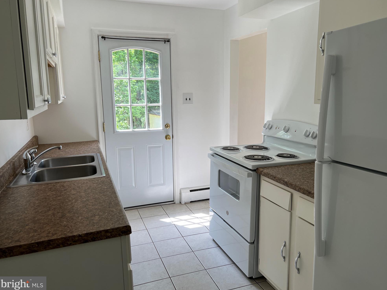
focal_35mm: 27
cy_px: 142
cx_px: 198
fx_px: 302
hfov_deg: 65.3
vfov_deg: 51.4
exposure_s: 1/186
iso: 40
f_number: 1.5
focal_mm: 5.7
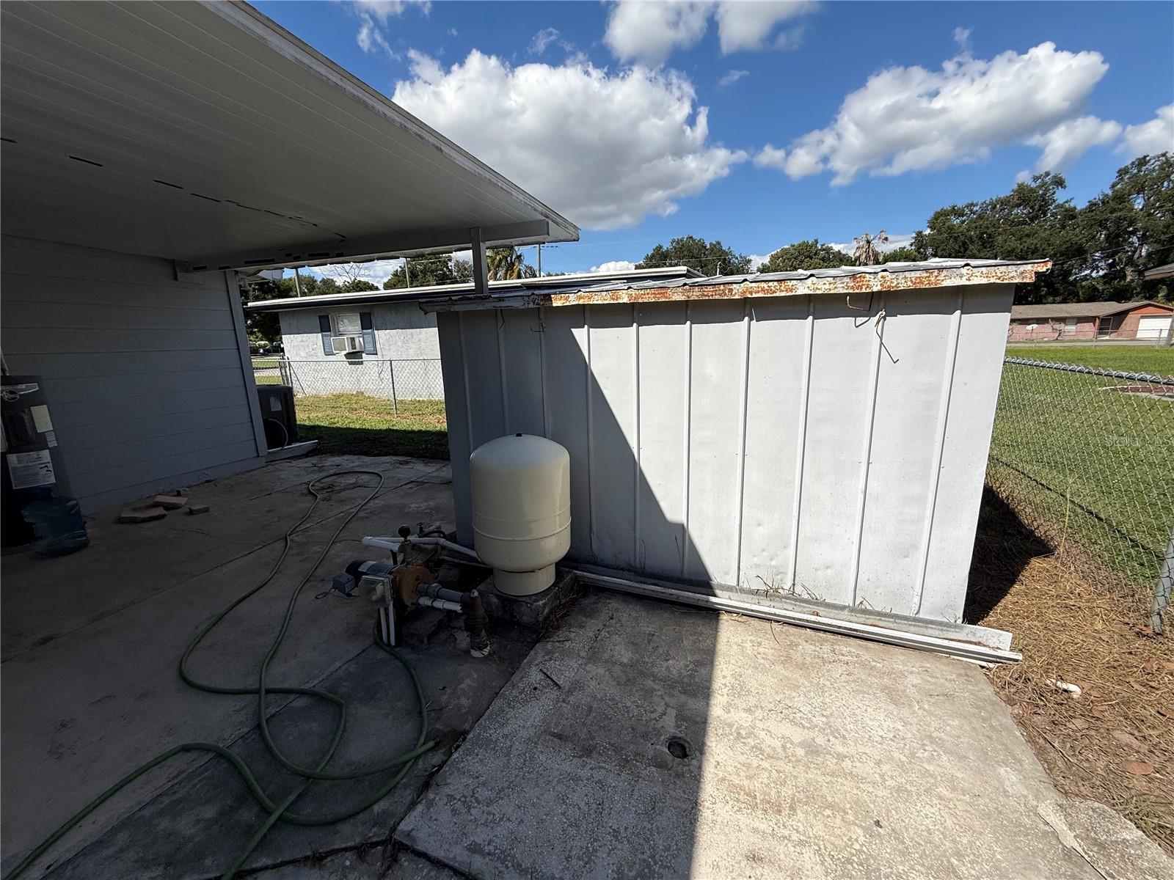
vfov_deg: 85.7
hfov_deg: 102.1
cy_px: 440
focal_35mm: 14
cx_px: 587
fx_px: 475
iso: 50
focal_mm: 2.22
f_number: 2.2
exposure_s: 1/3289
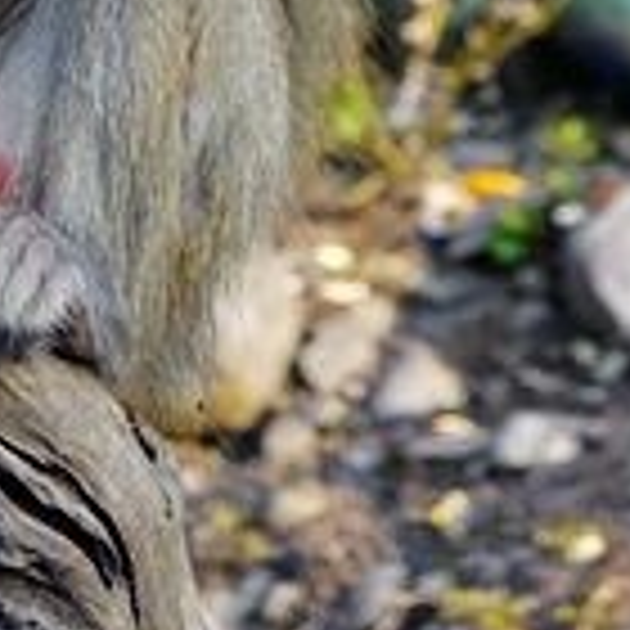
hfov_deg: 2.6
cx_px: 94
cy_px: -254
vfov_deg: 2.6
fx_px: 13981
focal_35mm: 679
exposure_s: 1/200
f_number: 4.5
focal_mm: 62.36
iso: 400
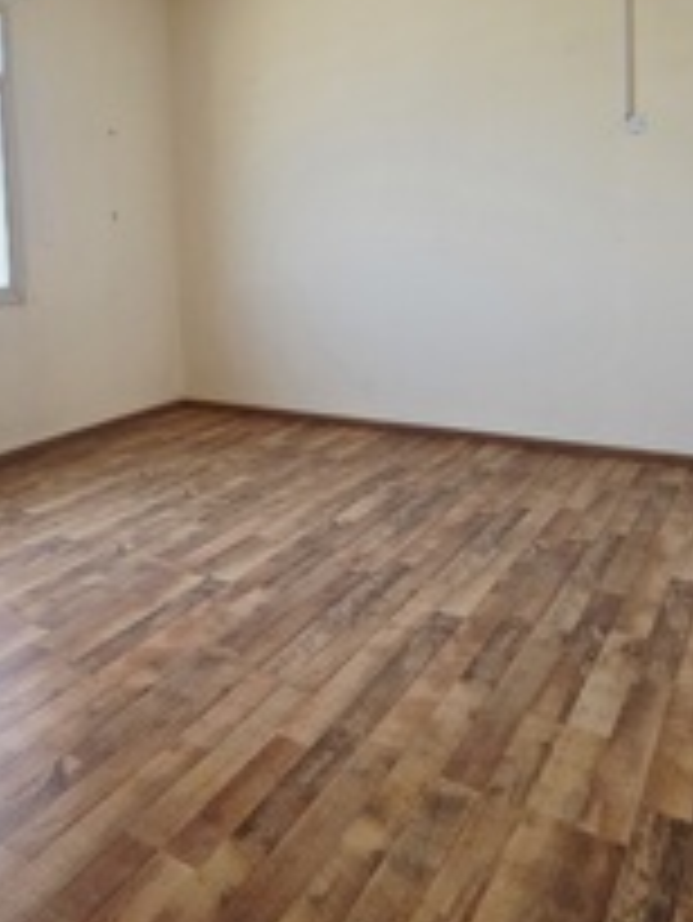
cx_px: 250
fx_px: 773
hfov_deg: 47.7
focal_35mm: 29
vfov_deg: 59.2
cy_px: 263
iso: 80
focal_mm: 2.2
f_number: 1.9
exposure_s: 1/101
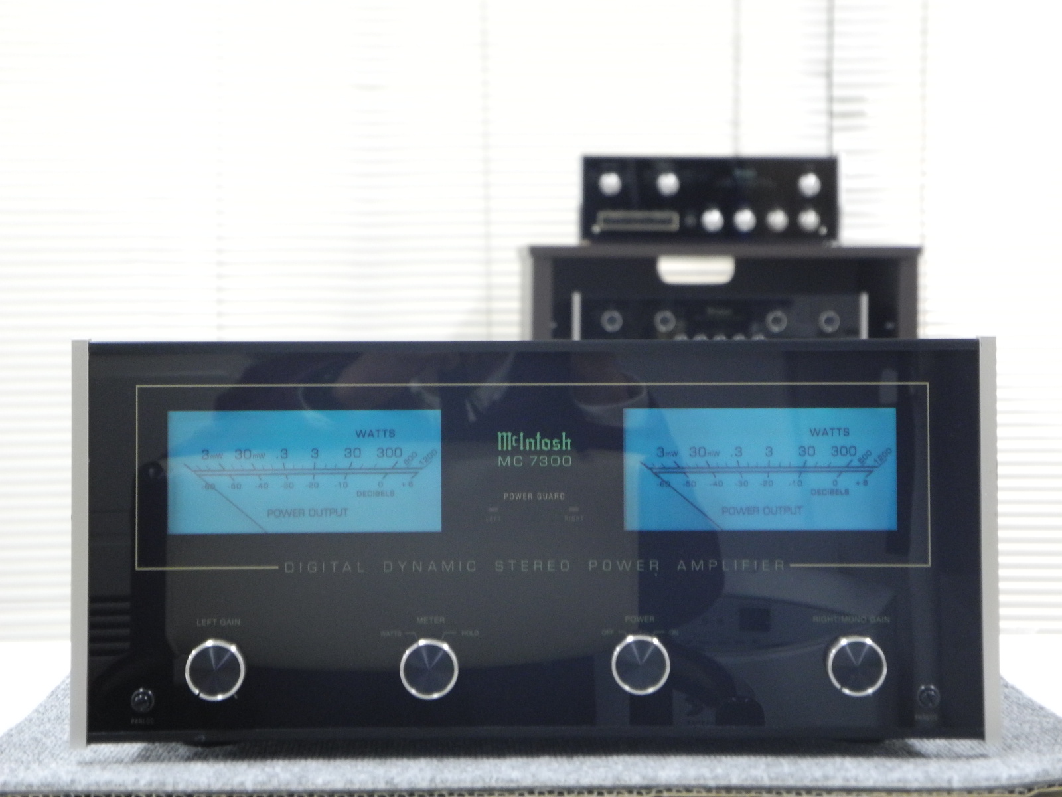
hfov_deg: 16.6
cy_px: 398
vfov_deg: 12.5
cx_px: 531
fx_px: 3651
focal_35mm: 119
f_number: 4.5
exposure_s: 1/15
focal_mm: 25.4
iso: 400
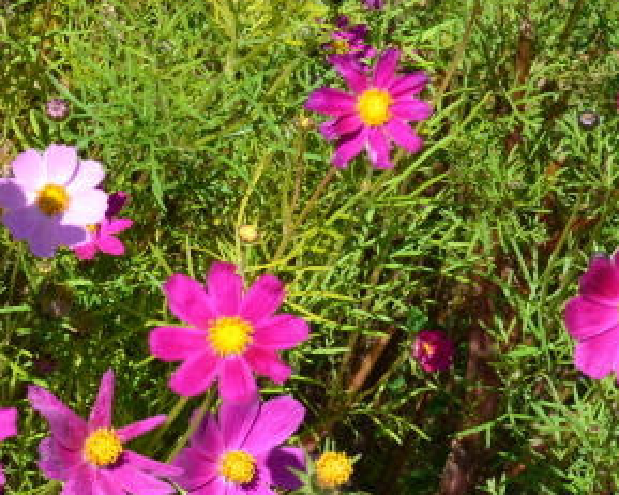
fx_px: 4743
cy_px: 146
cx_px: 86
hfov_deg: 7.5
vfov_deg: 6.0
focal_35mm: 259
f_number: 11
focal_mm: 52
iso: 125
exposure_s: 1/125
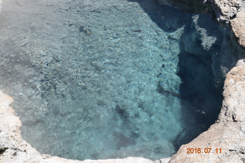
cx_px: 122
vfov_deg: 23.8
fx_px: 388
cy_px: 82
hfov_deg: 35.1
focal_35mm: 57
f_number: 10
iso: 200
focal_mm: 38
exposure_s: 1/400
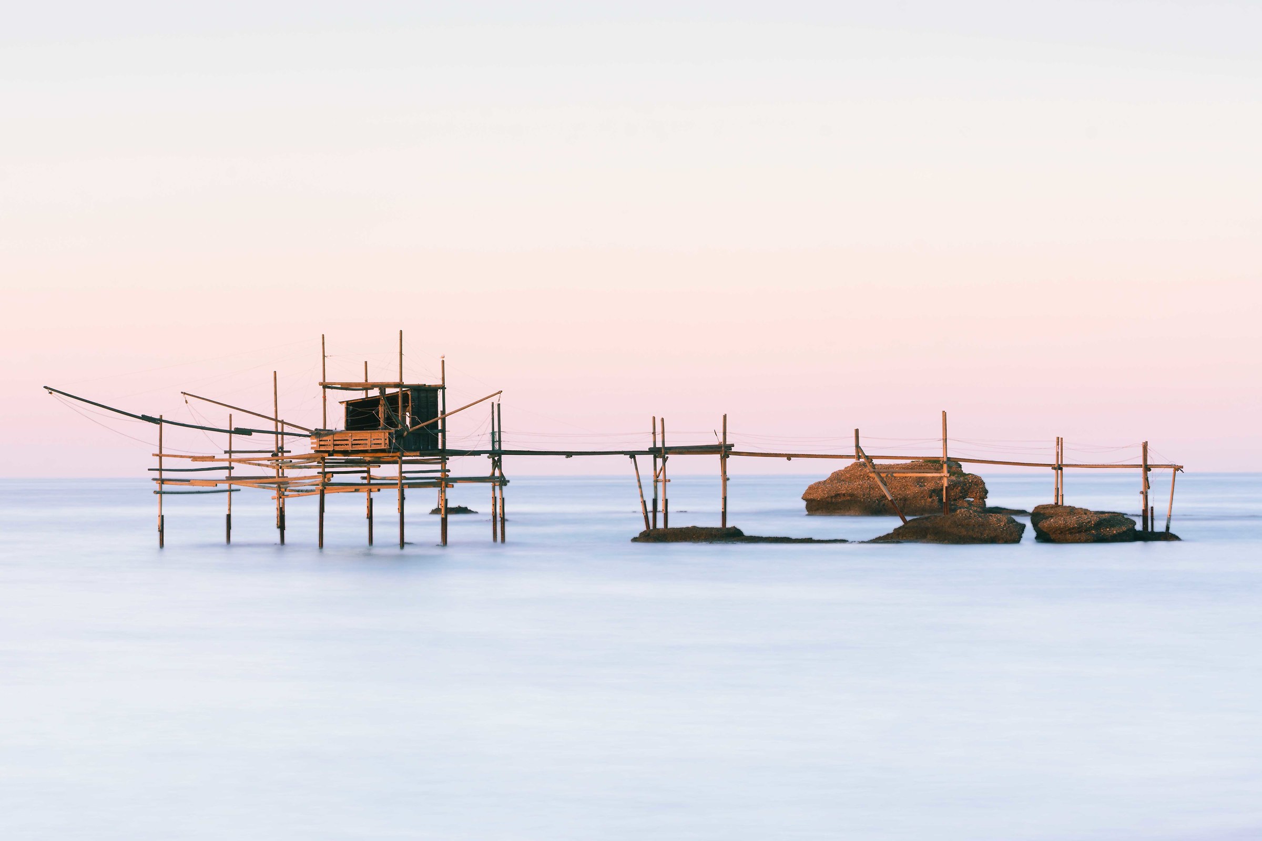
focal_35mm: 120
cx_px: 631
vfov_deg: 11.4
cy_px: 420
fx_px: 4206
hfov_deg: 17.1
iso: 100
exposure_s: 20
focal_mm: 80
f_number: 10
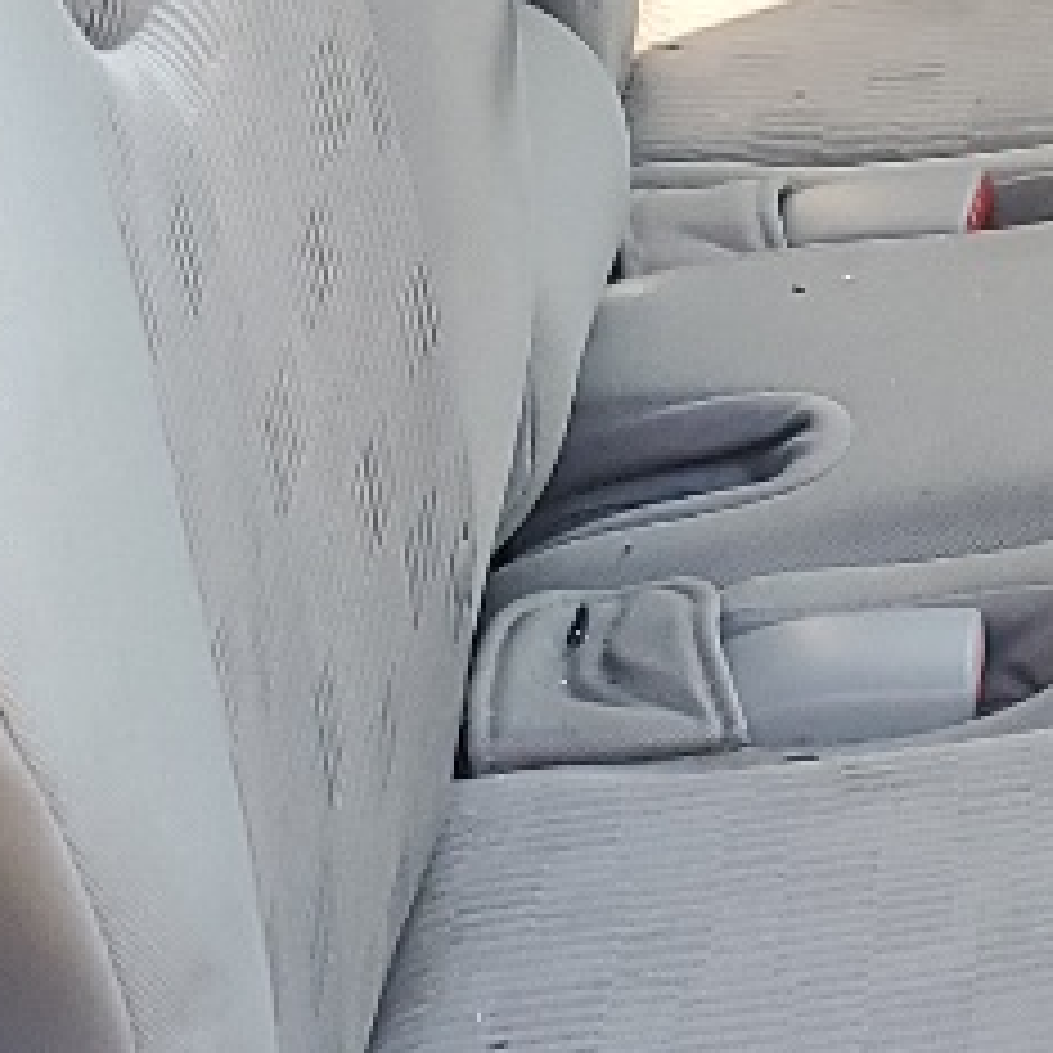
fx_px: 5403
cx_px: 1822
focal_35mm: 157
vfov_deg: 11.0
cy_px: 18
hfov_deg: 10.5
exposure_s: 1/120
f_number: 1.5
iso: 59
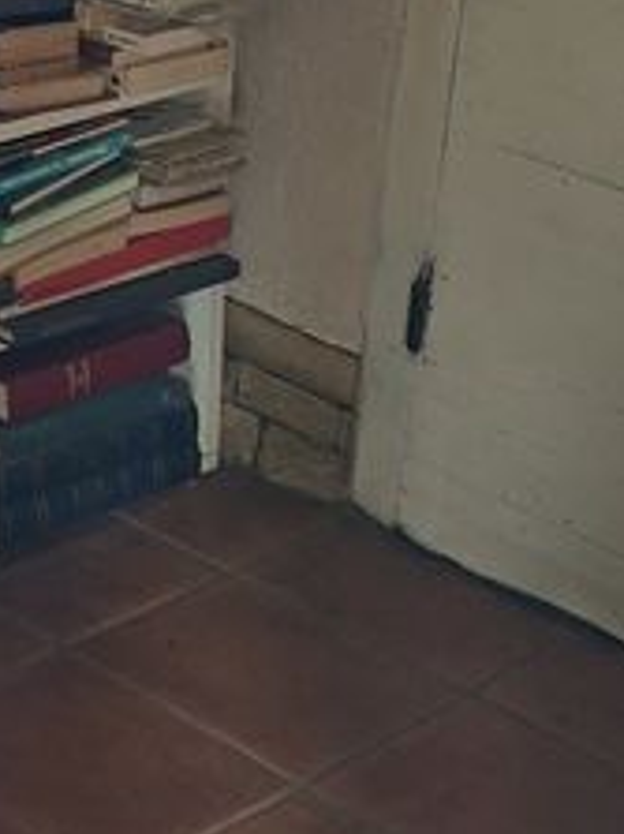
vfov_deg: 18.0
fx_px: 2478
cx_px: -762
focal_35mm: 103
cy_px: -213
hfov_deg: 12.1
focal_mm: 5.54
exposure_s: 1/33
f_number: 1.8
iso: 400
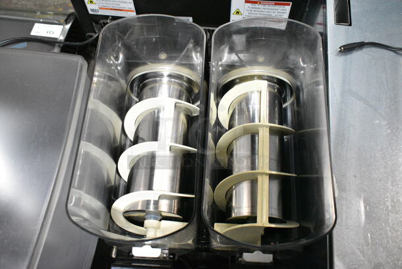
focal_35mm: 33
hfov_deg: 57.2
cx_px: 201
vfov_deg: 40.1
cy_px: 134
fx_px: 369
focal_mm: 22
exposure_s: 1/500
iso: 6400
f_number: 5.6
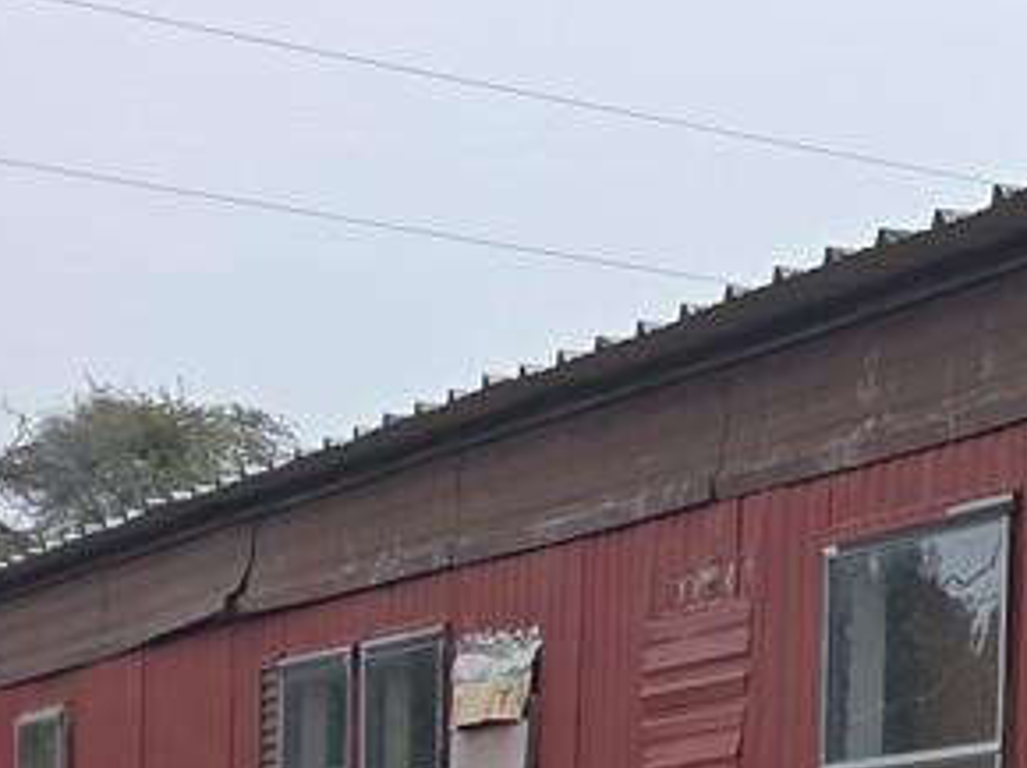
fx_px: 3765
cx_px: 2699
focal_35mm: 127
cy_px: 1094
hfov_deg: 11.7
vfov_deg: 11.3
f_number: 1.7
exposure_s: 1/228
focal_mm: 6.3
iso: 12
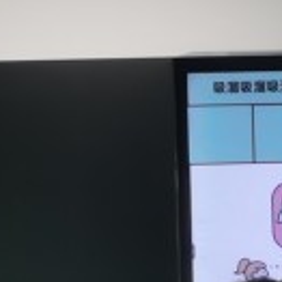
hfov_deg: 6.0
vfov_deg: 6.2
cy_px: 276
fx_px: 2581
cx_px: 620
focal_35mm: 280
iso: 64
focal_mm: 5.58
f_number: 1.8
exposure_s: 1/100
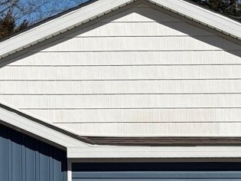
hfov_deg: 10.8
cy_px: 301
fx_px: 1274
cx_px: 142
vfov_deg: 7.9
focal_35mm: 183
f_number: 1.78
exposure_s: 1/11364
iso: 64
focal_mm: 6.76
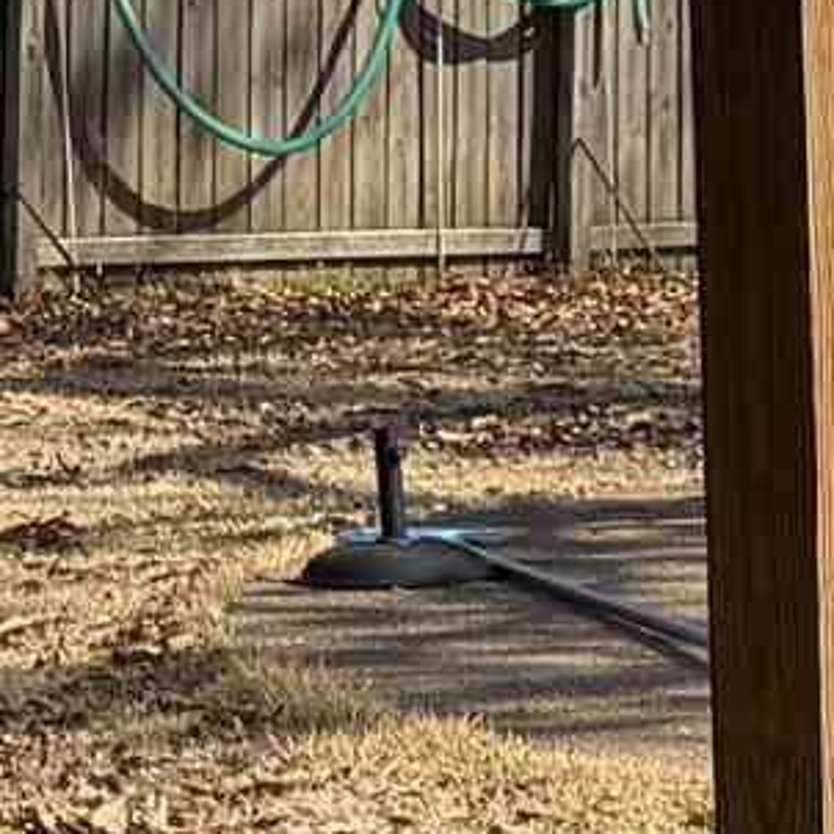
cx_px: 2077
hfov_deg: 7.5
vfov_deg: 7.8
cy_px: 1486
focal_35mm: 216
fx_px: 5888
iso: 80
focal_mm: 6.76
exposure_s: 1/4405
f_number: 1.78
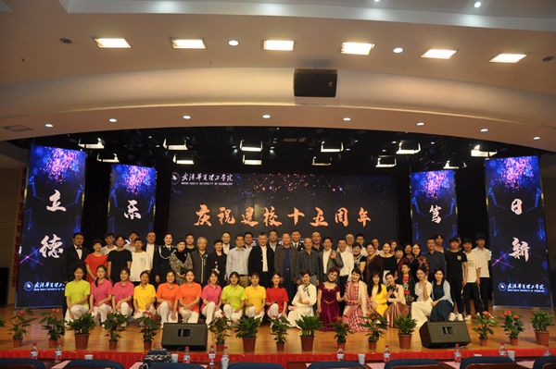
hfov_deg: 67.4
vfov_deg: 47.9
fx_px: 417
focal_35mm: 27
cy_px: 184
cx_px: 278
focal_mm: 18
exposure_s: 1/50
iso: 200
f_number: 3.5
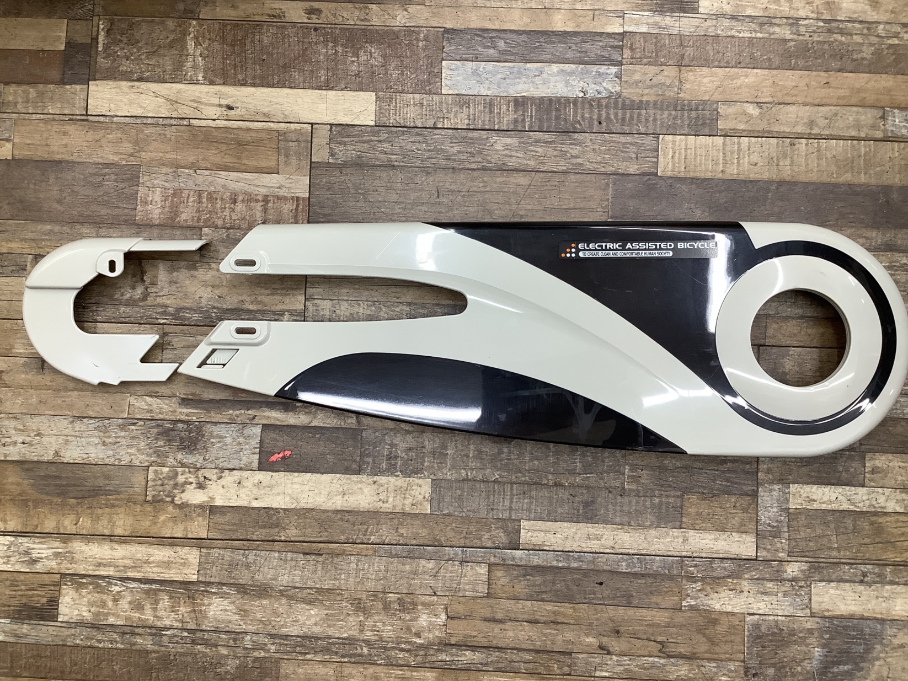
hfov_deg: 58.3
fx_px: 813
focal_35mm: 31
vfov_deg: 45.5
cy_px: 340
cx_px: 454
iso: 80
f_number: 2.4
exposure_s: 1/60
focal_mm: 3.3
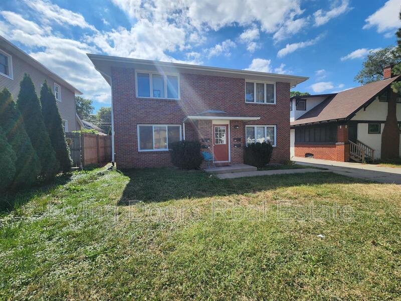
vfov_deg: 89.9
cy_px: 150
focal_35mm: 13
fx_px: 151
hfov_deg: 106.2
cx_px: 200
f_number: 2.2
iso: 50
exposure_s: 1/2463
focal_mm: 2.2
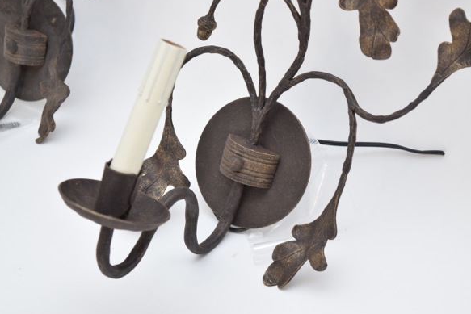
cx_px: 238
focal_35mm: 91
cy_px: 149
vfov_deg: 15.1
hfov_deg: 22.5
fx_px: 1185
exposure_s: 1/125
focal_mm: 55
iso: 800
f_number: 5.6
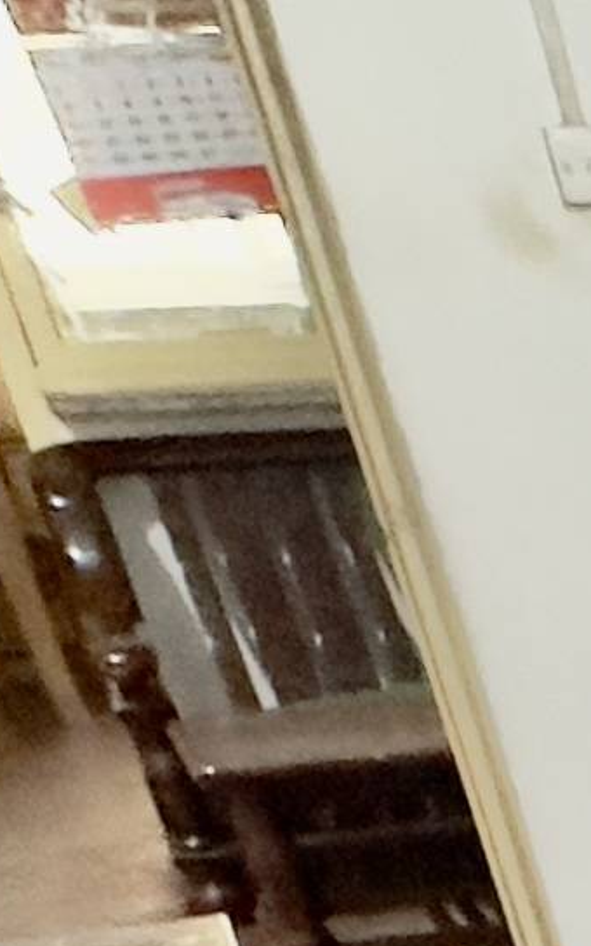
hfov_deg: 7.5
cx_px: 2479
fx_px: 2835
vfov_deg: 16.6
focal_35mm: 110
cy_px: 1569
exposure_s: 1/50
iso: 500
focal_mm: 2.22
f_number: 2.2
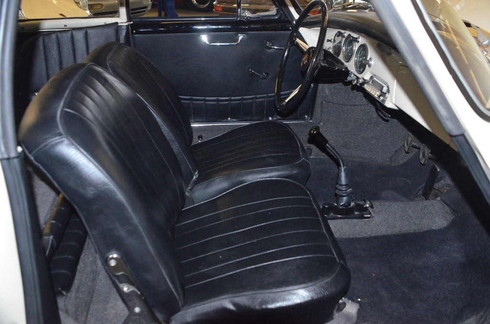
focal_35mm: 30
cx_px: 245
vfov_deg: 43.4
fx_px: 407
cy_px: 162
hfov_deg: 62.0
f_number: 3.5
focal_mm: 20
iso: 3200
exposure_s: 1/60
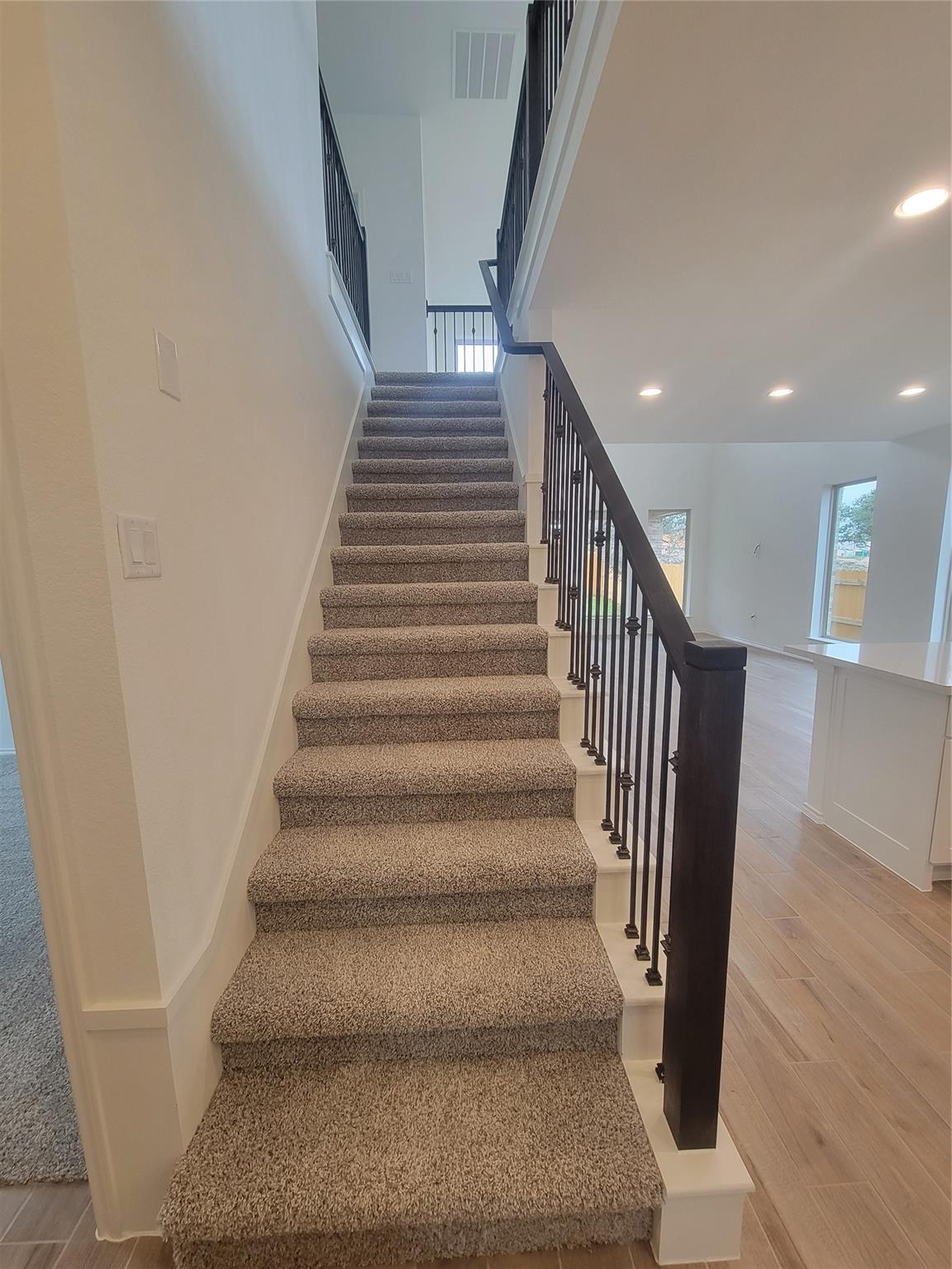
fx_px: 477
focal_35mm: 13
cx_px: 476
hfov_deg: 89.9
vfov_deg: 106.2
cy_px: 634
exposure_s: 1/60
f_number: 2.2
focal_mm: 2.2
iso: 125
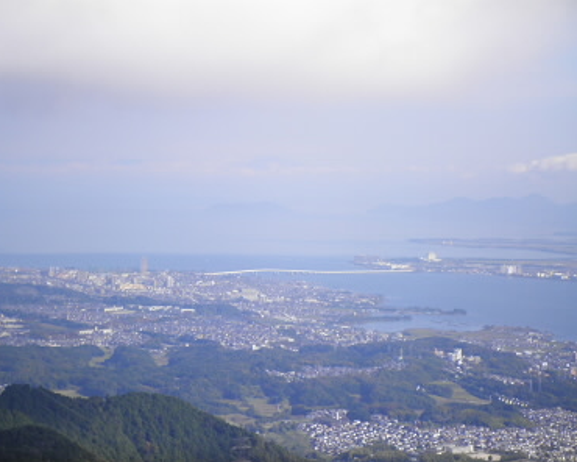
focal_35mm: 114
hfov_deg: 16.9
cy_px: 231
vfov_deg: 13.5
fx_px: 1947
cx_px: 292
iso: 64
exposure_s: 1/250
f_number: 5.9
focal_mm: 19.6
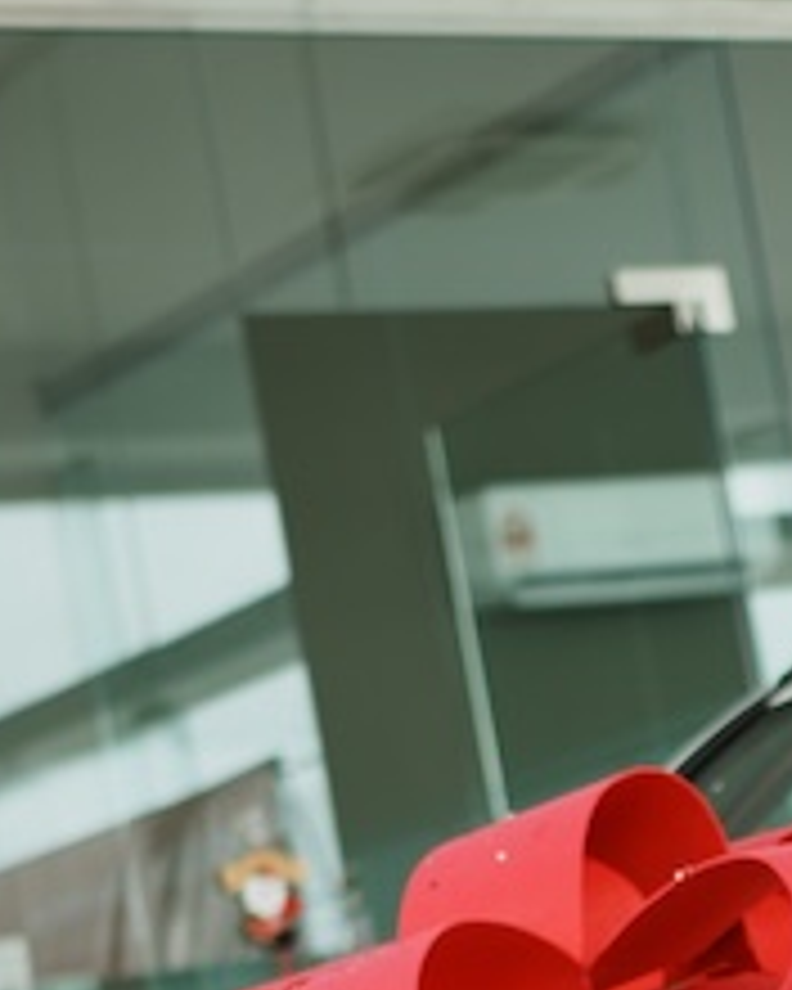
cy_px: 1168
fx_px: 4366
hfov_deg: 10.2
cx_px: 940
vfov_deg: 12.6
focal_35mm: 149
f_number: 1.8
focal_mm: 35
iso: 50
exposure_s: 1/250
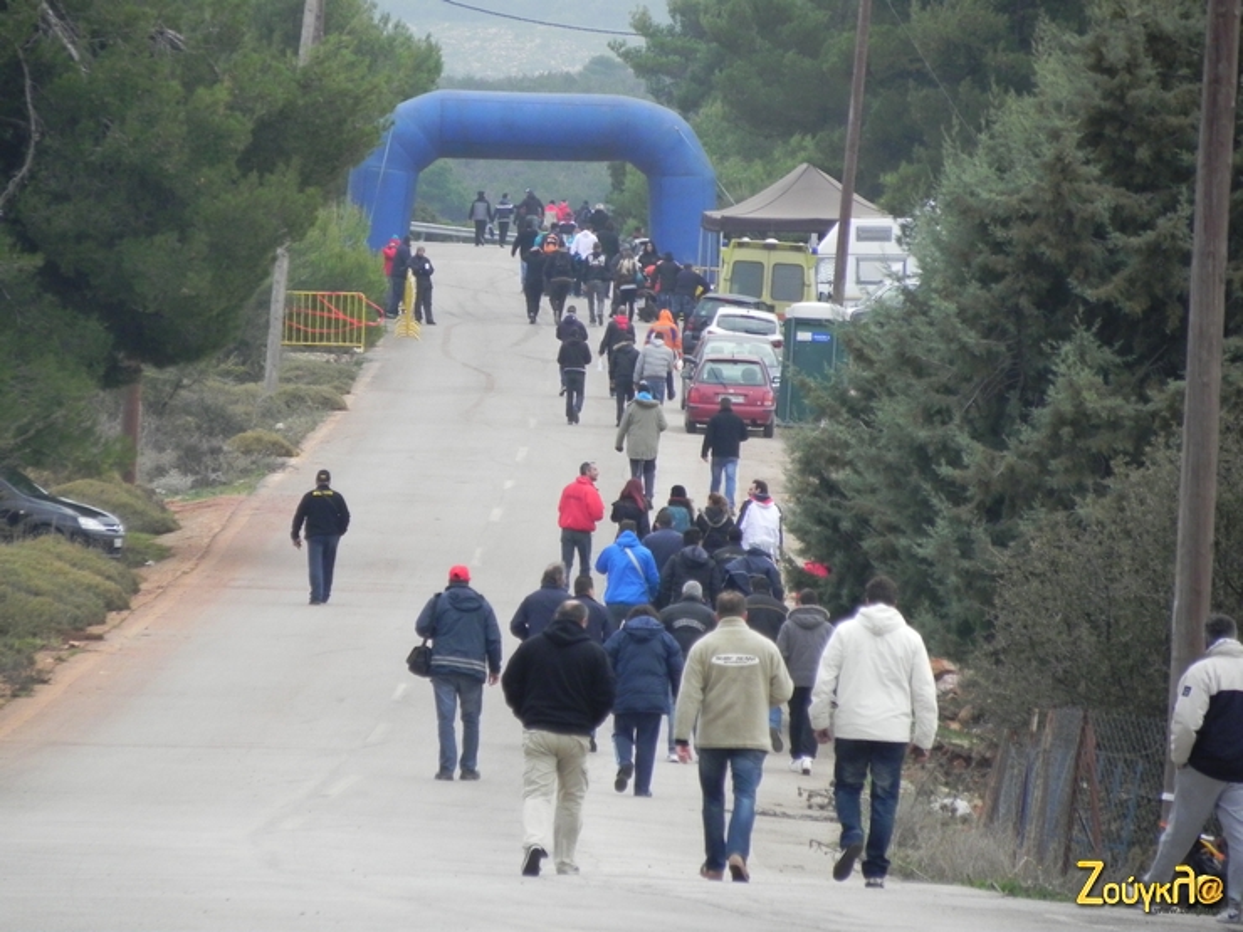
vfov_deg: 3.1
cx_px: 622
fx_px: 17272
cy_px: 466
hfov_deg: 4.1
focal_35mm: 481
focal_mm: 85.6
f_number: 5
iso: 309
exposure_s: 1/500
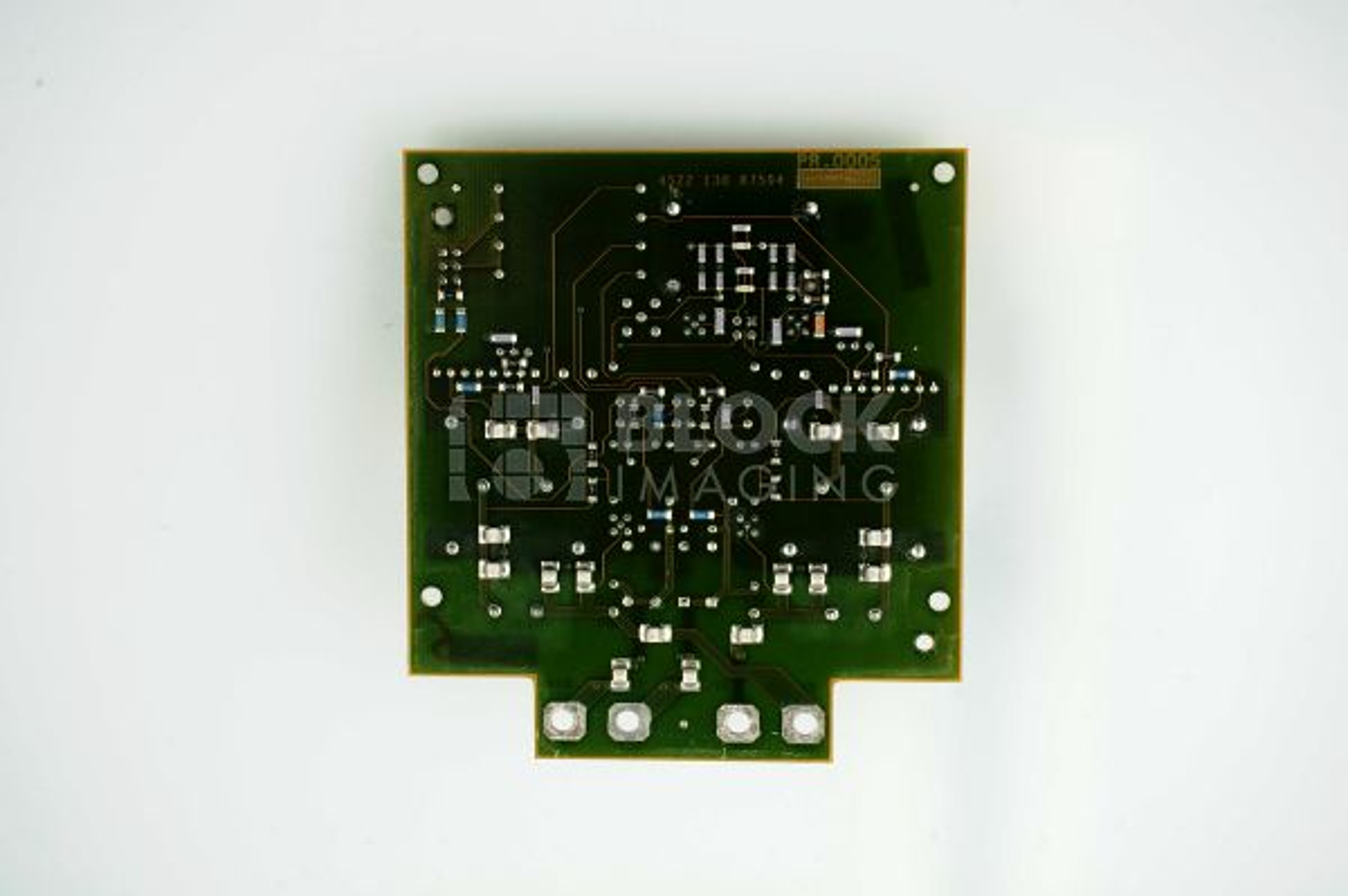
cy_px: 448
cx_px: 674
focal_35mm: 75
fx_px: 2806
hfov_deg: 27.0
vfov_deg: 18.2
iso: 800
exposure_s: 1/100
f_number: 8
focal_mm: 75
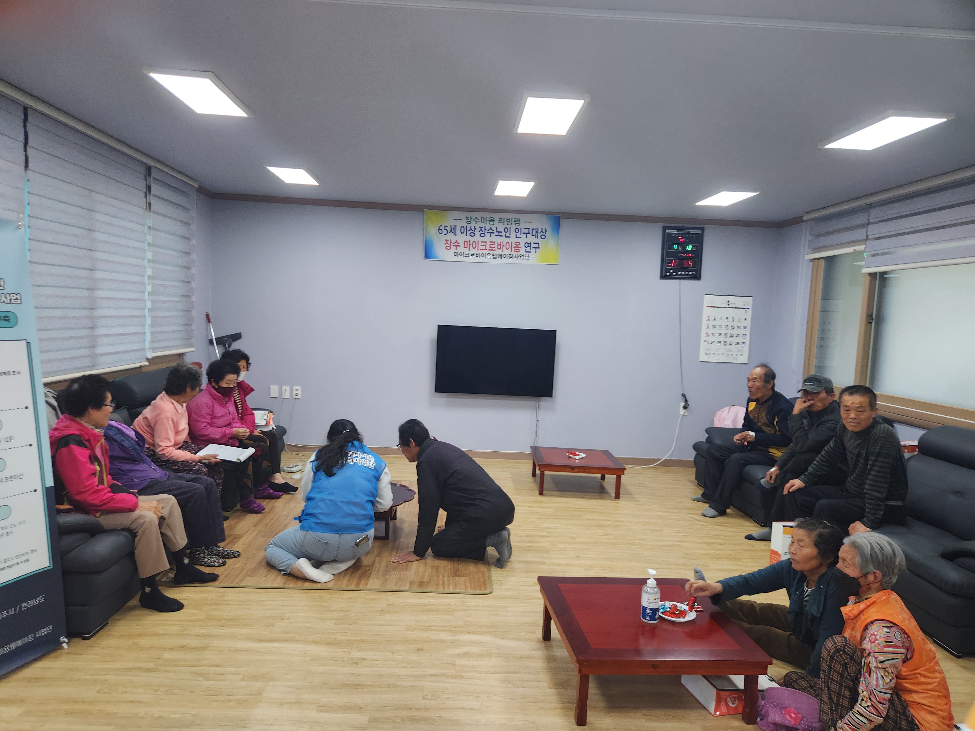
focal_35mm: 23
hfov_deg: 73.9
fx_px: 648
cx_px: 488
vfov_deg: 58.9
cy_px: 366
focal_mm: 5.4
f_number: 1.8
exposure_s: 1/120
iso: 200
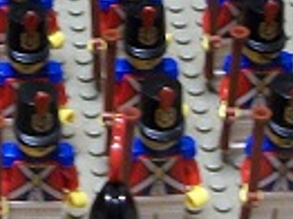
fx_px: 1353
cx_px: -36
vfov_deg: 9.2
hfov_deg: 12.1
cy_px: 45
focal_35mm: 160
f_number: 3.1
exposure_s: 1/8
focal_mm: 6.3
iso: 250
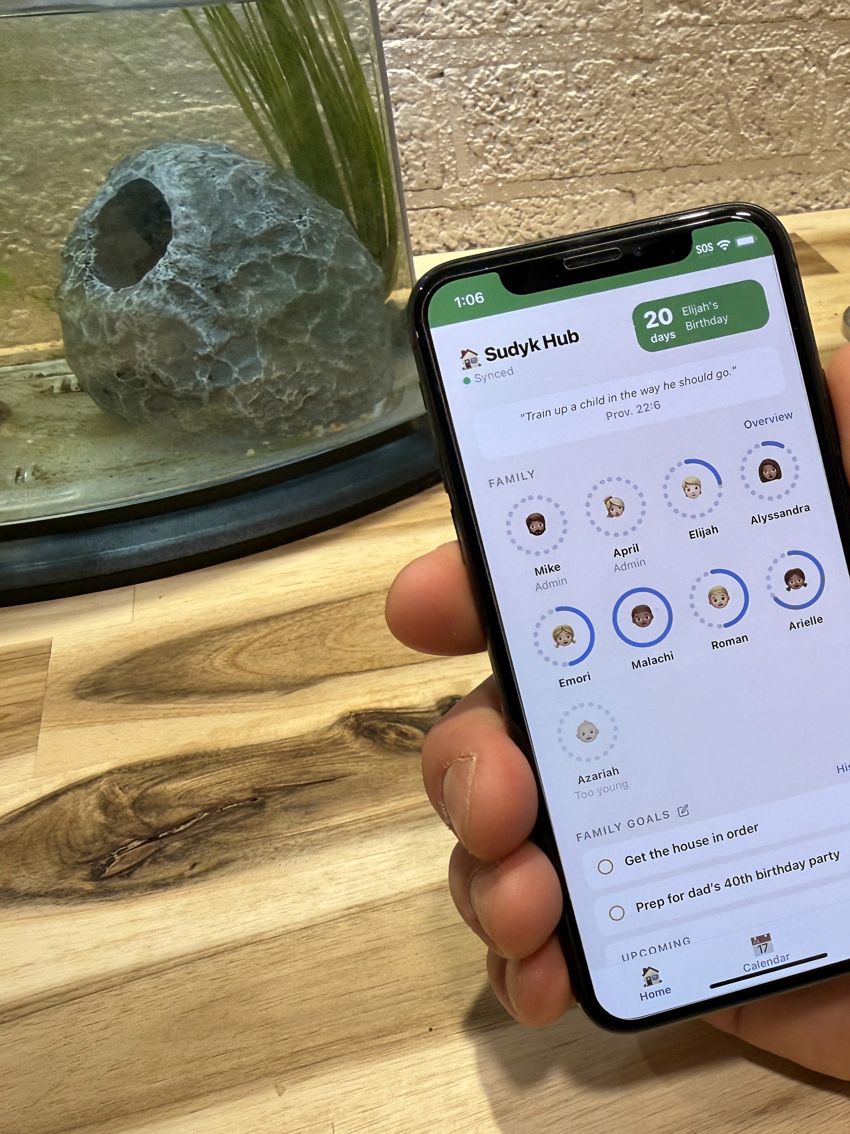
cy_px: 573
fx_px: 1080
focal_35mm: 33
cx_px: 686
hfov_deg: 41.0
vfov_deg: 55.4
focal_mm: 2.22
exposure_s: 1/62
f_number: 2.2
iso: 125
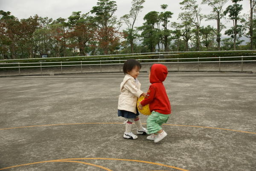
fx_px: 256
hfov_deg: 53.1
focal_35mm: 36
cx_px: 128
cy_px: 86
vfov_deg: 36.9
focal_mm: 24
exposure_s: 1/160
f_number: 4
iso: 100
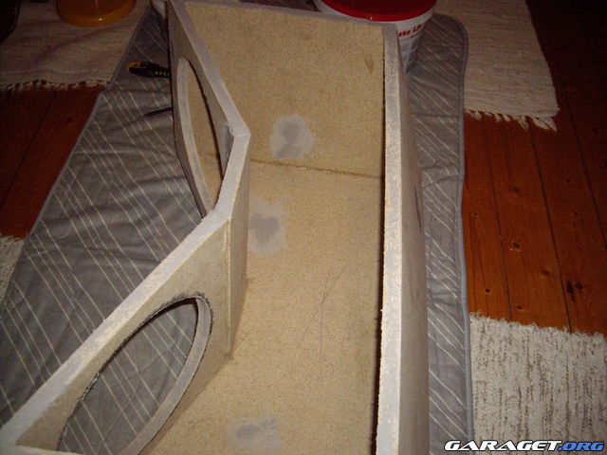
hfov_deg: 49.0
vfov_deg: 37.7
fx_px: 666
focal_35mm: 38
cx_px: 304
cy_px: 228
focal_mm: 6.2
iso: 400
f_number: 2.7
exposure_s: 1/40
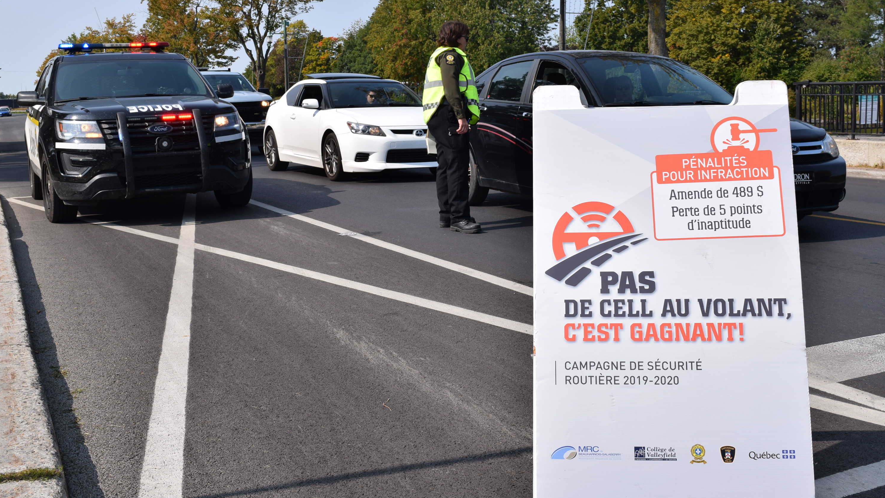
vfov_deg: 30.0
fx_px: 928
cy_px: 223
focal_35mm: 40
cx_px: 442
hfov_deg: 51.0
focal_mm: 25
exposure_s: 1/400
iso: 200
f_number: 10
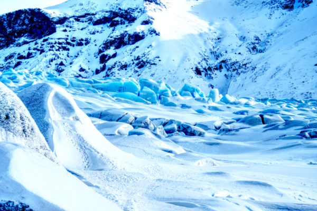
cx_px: 158
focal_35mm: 83
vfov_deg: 16.5
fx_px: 731
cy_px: 106
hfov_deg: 24.5
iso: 200
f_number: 14
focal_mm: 55
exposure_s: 1/250
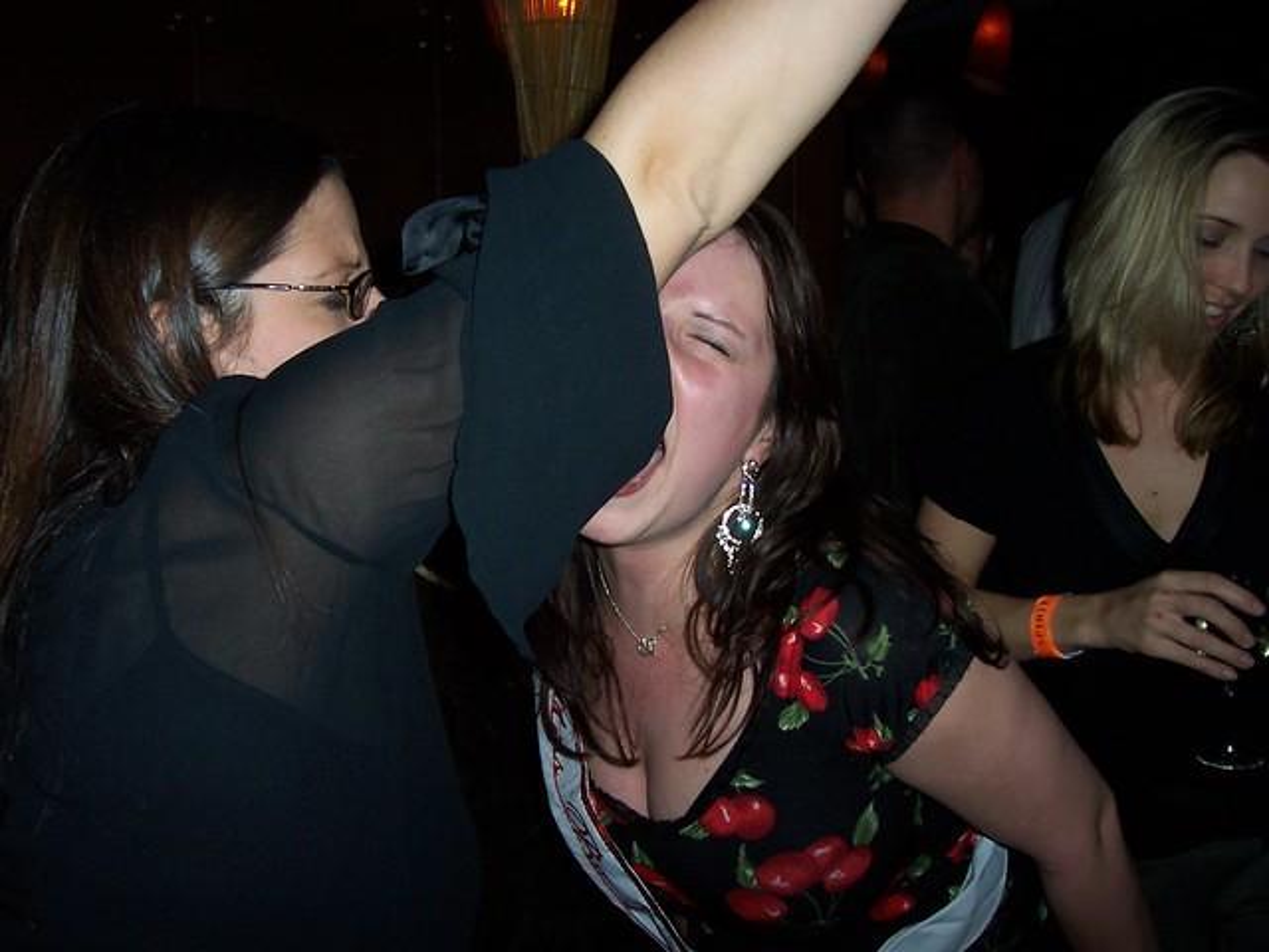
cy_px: 476
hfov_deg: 50.1
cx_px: 634
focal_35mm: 37
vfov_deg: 38.7
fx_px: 1356
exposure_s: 1/60
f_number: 2.8
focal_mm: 5.6
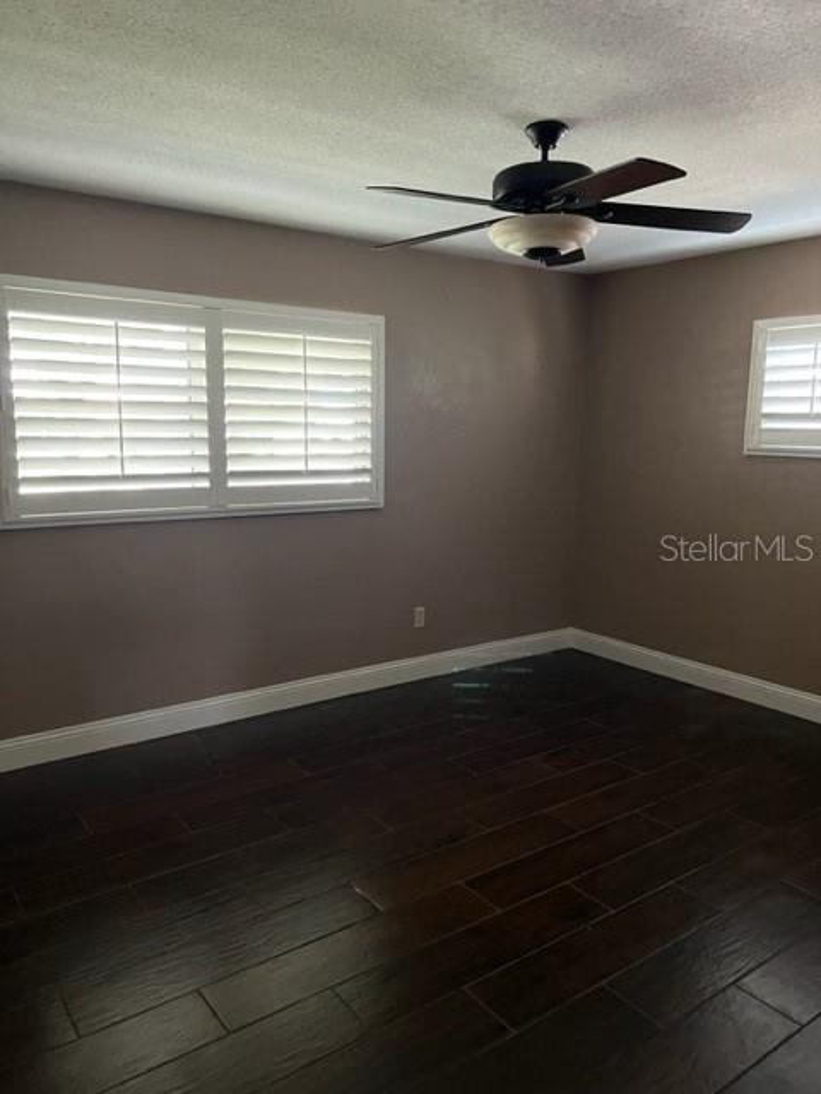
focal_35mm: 26
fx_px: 822
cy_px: 547
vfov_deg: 67.3
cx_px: 410
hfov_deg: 53.1
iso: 500
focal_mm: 5.7
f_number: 1.5
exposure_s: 1/40
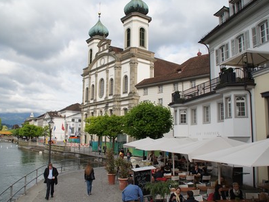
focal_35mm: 30
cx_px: 126
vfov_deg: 46.8
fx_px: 233
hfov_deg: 59.9
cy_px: 99
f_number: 7.1
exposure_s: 1/200
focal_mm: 18
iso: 100
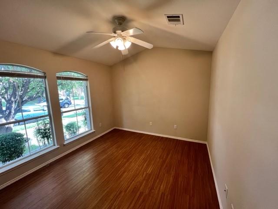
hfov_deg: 106.2
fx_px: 104
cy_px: 104
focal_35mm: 13
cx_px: 139
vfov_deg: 89.9
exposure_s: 1/120
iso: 125
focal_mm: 1.57
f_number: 1.8
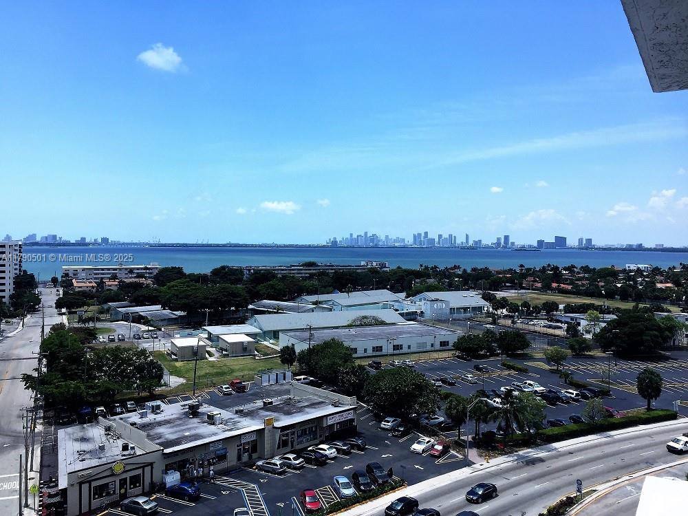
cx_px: 344
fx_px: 576
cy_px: 258
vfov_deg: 48.2
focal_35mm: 29
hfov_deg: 61.7
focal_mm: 4.15
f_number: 2.2
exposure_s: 1/2475
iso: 32
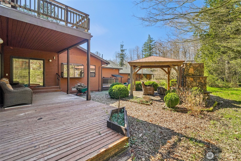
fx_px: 107
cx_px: 120
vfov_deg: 73.7
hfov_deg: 96.7
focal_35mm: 16
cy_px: 80
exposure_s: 1/500
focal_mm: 16
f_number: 8
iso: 1600
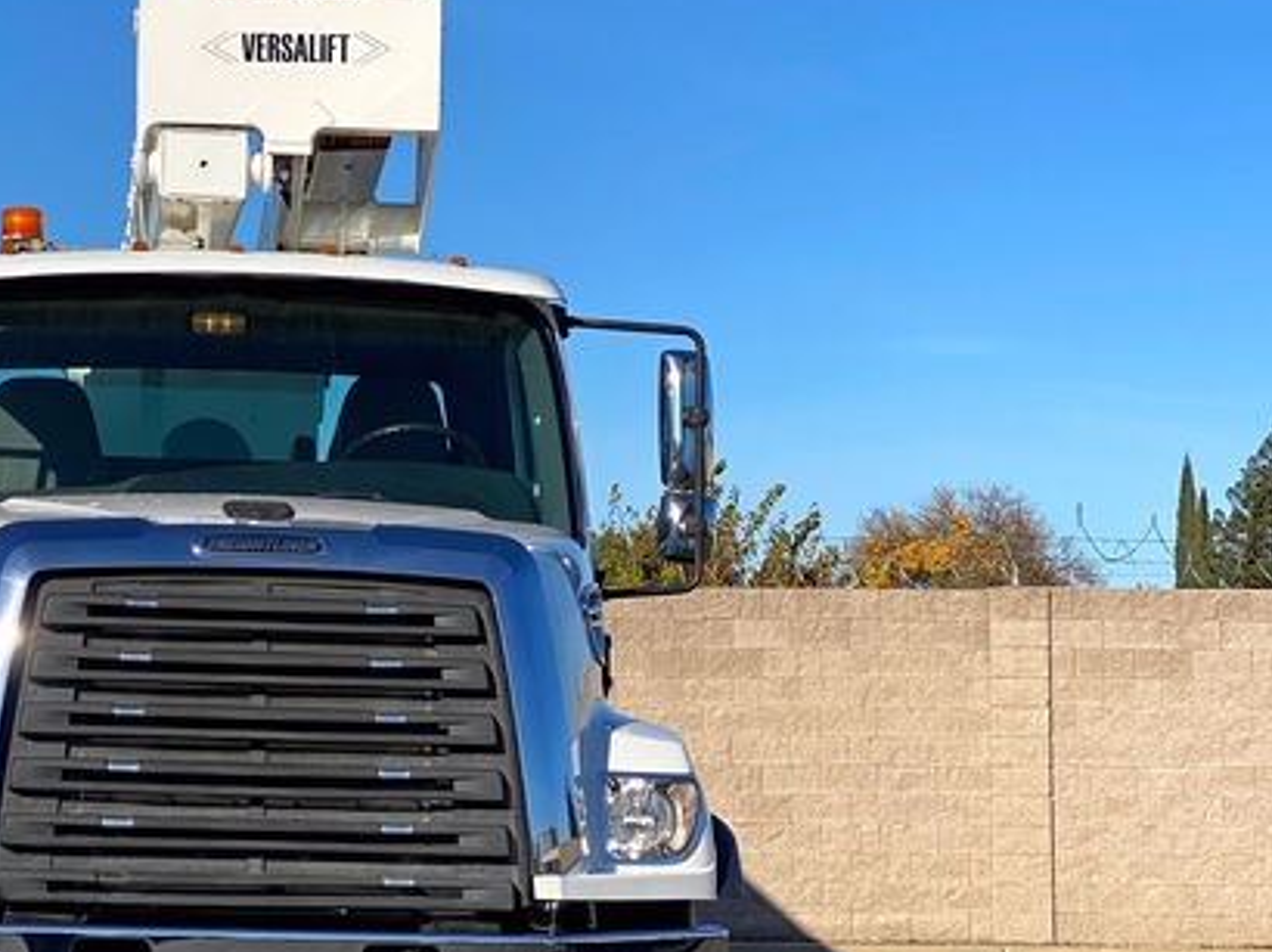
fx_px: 3636
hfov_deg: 19.6
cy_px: 516
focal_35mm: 99
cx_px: 254
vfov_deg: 14.9
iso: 20
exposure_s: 1/2283
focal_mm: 6
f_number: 2
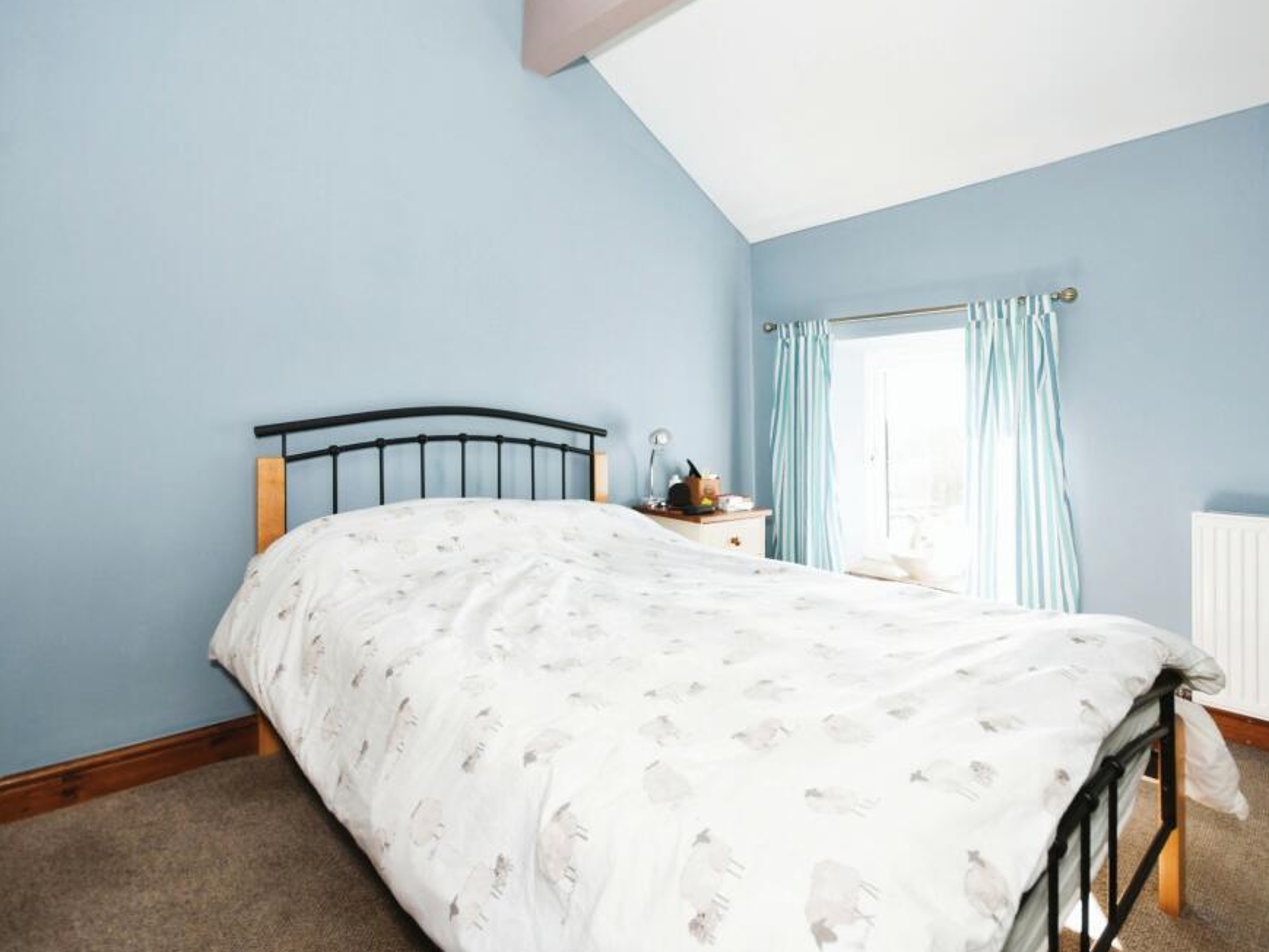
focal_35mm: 17
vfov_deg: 74.7
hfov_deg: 90.9
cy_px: 467
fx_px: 623
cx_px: 676
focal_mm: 10
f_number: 8
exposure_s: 1/60
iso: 400
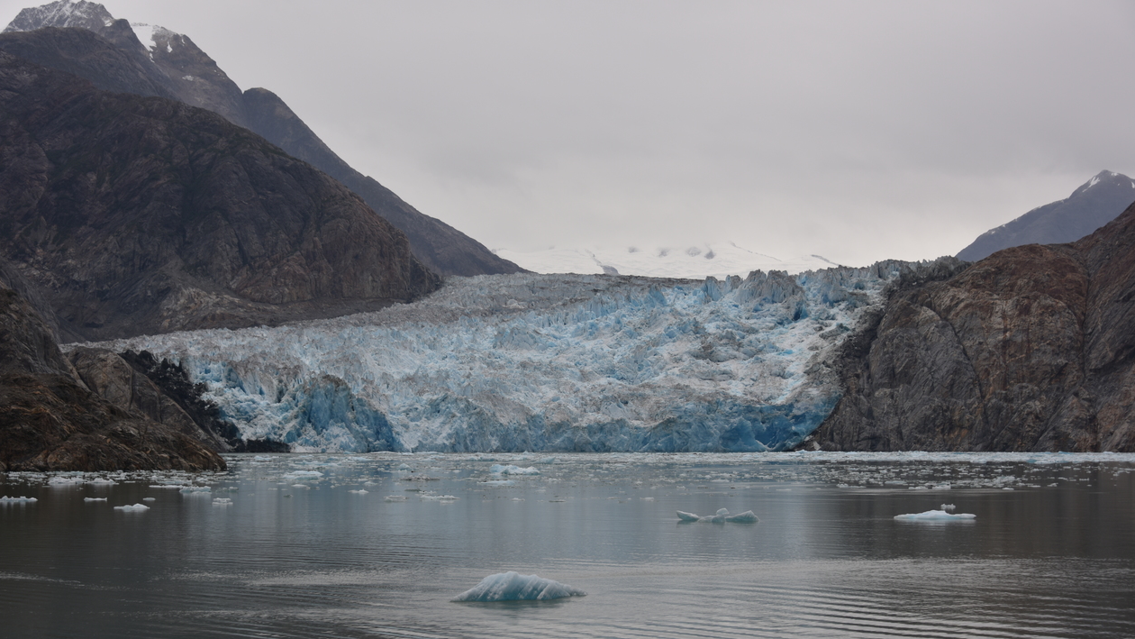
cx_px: 563
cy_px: 341
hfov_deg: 31.9
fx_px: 1986
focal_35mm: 66
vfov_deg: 18.3
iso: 100
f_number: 5.6
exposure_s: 1/125
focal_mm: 62
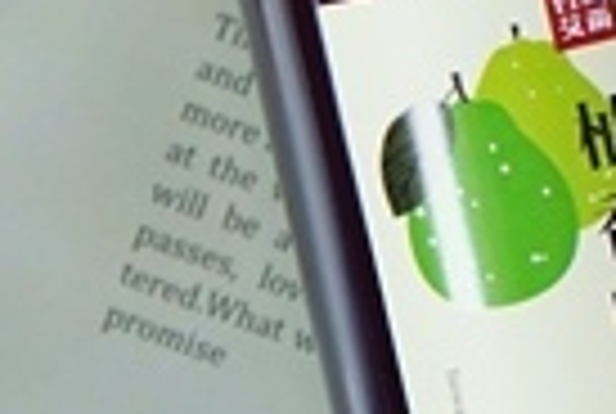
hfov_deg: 7.1
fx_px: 4990
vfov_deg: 4.7
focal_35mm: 291
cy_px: -263
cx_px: 454
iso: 800
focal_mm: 50
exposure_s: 1/60
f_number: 4.5
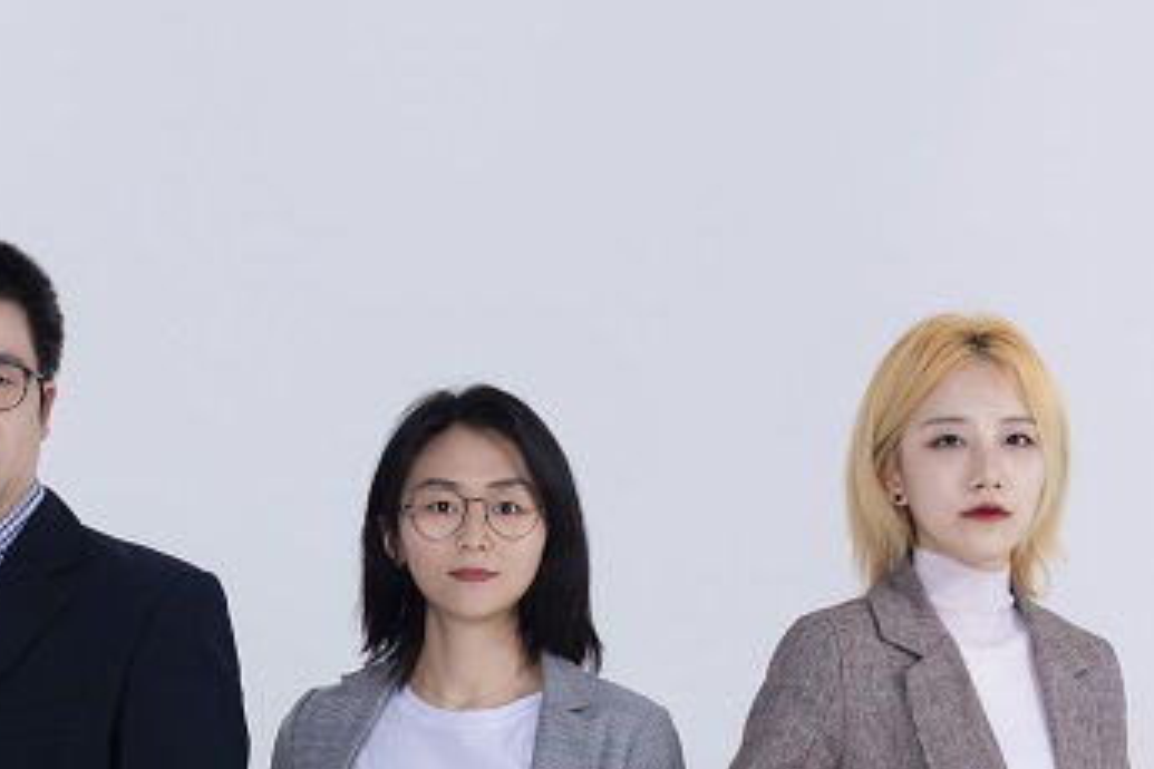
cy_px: 1065
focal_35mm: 167
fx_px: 5353
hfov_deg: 12.1
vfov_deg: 8.1
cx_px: -43
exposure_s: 1/125
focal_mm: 56
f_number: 8
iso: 100
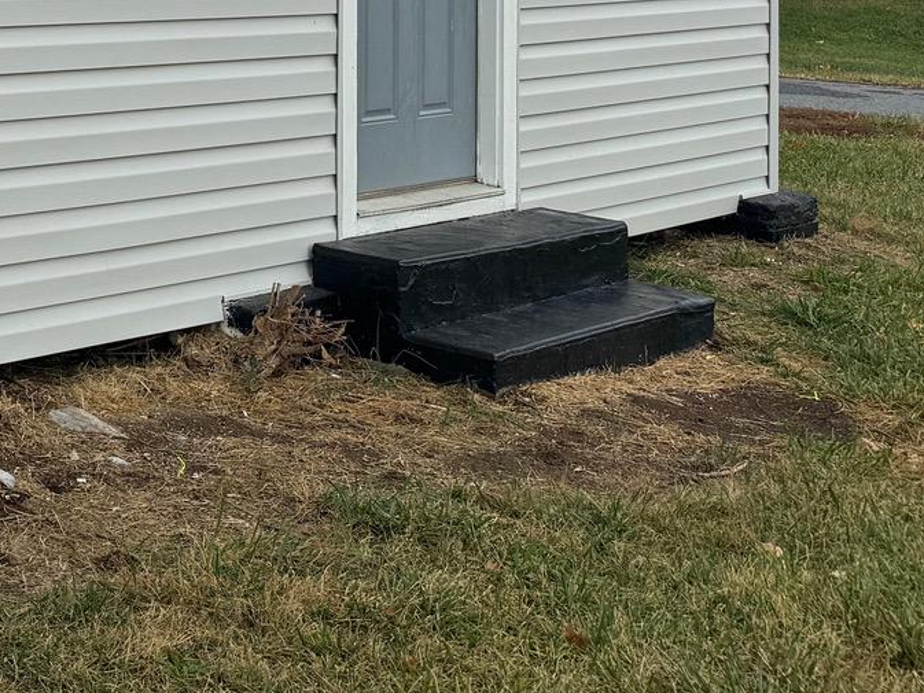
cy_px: -265
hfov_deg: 22.4
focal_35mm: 73
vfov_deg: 18.4
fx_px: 1949
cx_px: -419
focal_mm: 6.76
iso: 80
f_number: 1.78
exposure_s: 1/1767
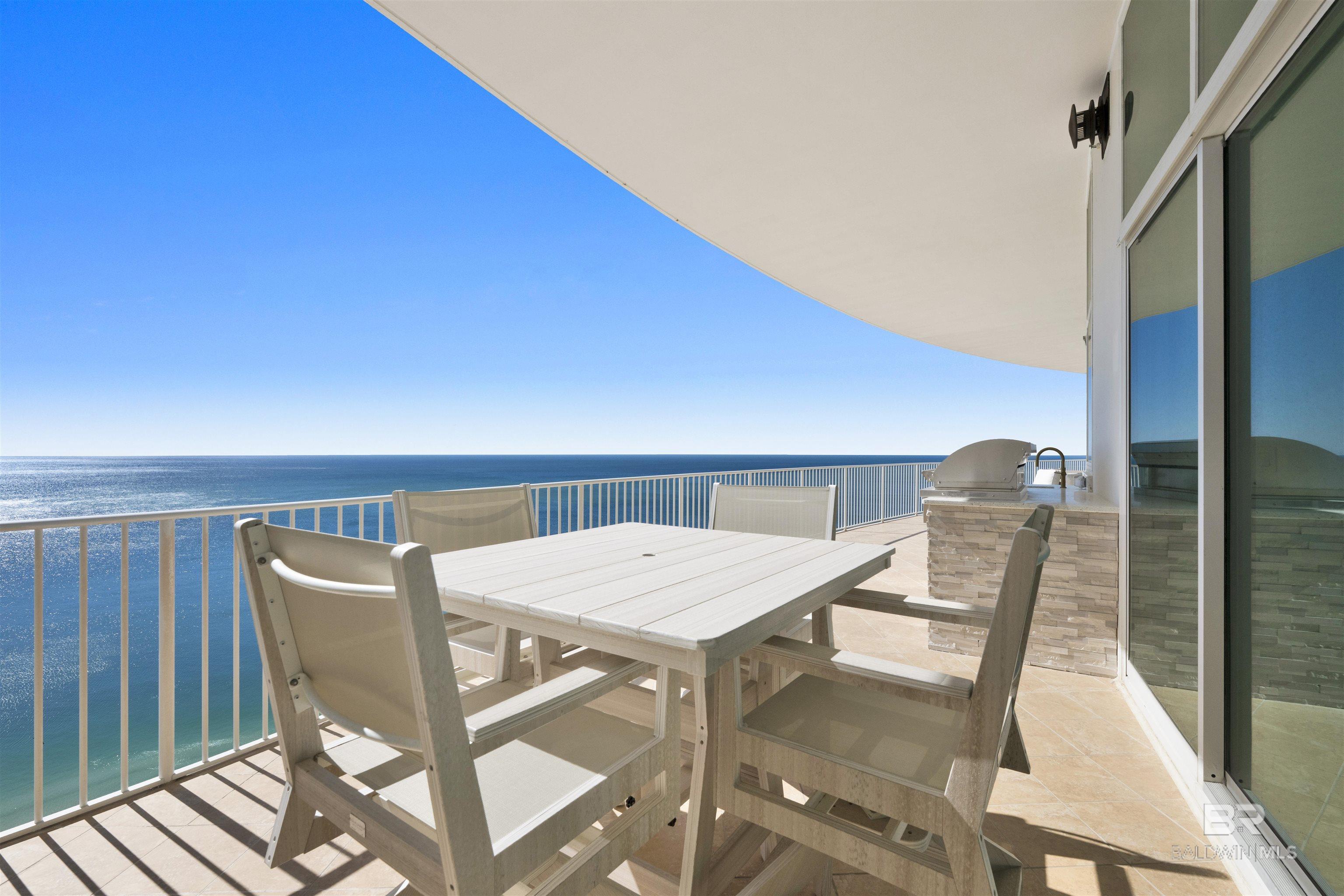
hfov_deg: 104.3
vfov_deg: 81.2
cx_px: 672
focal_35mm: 14
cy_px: 448
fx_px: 523
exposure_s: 1/1000
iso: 400
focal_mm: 14
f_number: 11
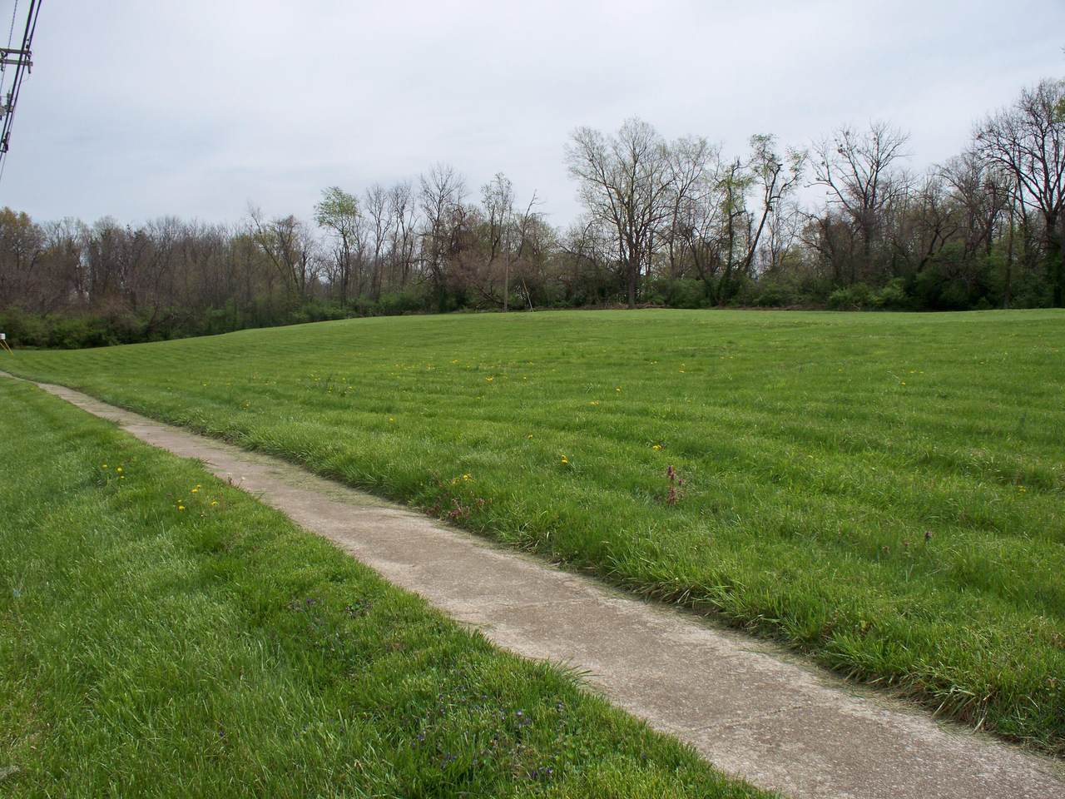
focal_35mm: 35
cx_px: 532
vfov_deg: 40.7
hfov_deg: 52.6
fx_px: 1077
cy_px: 400
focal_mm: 7.54
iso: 100
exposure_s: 1/500
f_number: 4.8
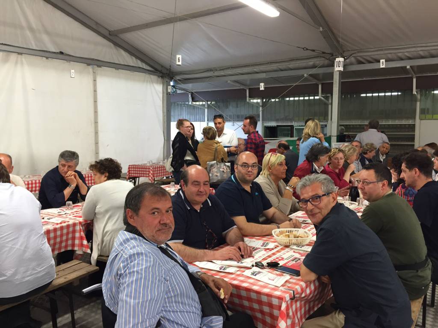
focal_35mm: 29
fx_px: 367
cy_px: 164
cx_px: 219
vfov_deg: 48.2
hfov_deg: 61.7
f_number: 2.2
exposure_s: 1/33
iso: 125
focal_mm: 4.15
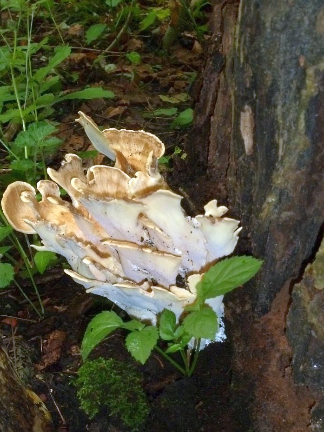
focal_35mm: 65
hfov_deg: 22.6
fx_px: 811
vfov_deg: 29.8
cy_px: 200
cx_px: 157
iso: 400
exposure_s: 1/30
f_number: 3.9
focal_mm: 9.7
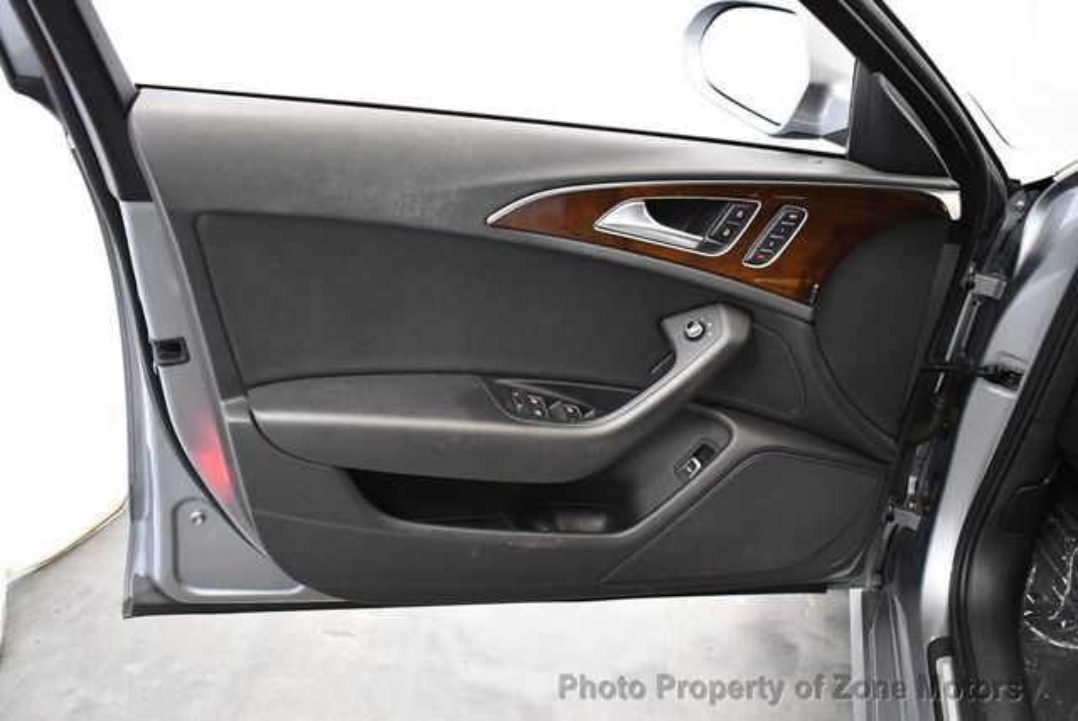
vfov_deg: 36.9
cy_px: 360
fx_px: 1079
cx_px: 539
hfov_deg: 53.1
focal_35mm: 36
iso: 3200
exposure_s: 1/125
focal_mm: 18
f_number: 3.5
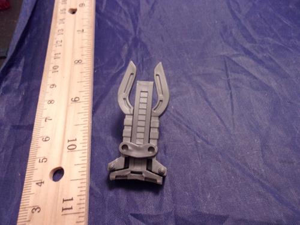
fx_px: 234
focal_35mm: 27
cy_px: 112
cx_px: 150
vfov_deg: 51.4
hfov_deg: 65.3
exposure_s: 1/27
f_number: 3
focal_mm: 4.9
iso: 400
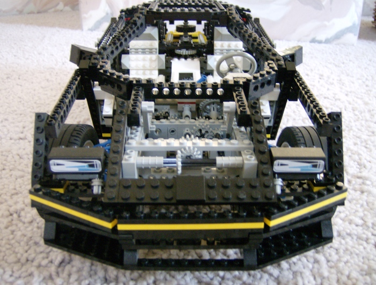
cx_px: 188
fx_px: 393
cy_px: 142
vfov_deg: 40.0
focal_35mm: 36
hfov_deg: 51.1
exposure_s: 1/8.56
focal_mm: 6
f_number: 2.8
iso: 200
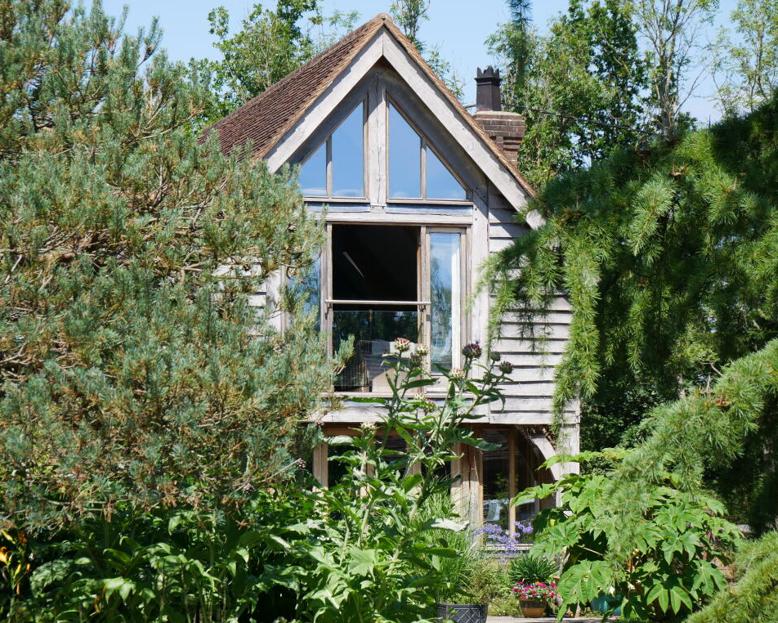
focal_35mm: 126
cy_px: 312
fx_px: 2902
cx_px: 397
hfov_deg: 15.3
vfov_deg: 12.2
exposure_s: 1/320
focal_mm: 60
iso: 200
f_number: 7.1
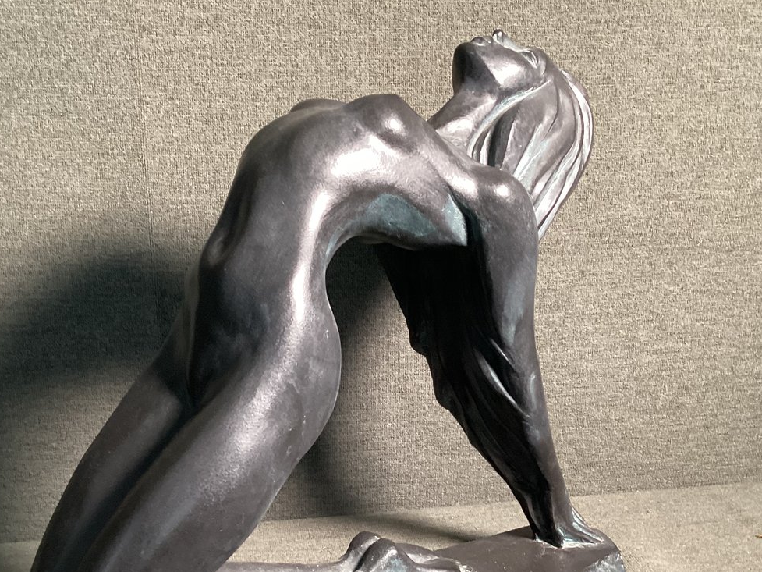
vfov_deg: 29.9
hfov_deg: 39.7
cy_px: 413
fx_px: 1057
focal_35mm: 48
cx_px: 382
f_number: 2.4
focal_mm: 3.3
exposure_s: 1/33
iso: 250
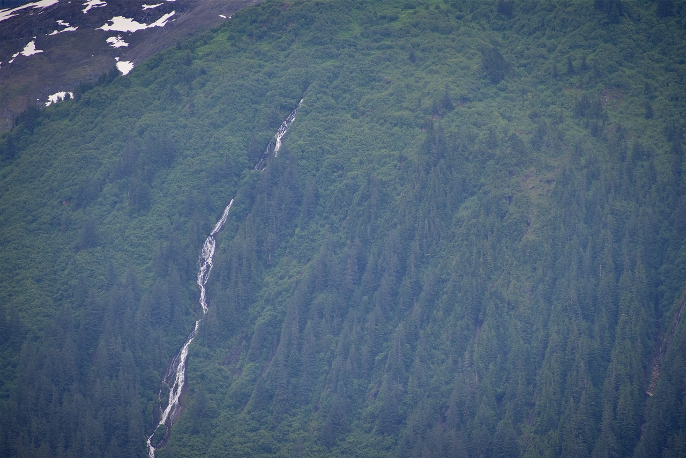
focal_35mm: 300
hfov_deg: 6.9
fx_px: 5718
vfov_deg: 4.6
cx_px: 343
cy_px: 229
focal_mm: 300
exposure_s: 1/640
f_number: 5.6
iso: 450
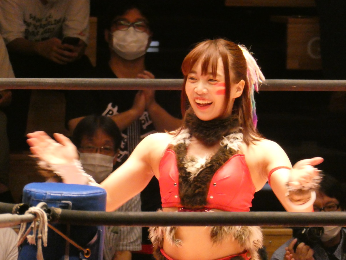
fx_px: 7197
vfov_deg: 2.1
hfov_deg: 2.8
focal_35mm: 720
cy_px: 130
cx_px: 173
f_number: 6.4
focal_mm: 129
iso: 1250
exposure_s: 1/125
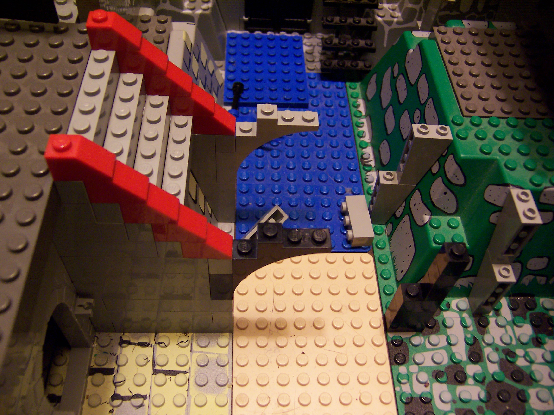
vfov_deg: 42.9
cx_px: 277
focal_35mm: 33
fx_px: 528
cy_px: 208
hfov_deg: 55.4
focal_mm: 5.5
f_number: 2.8
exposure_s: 1/15
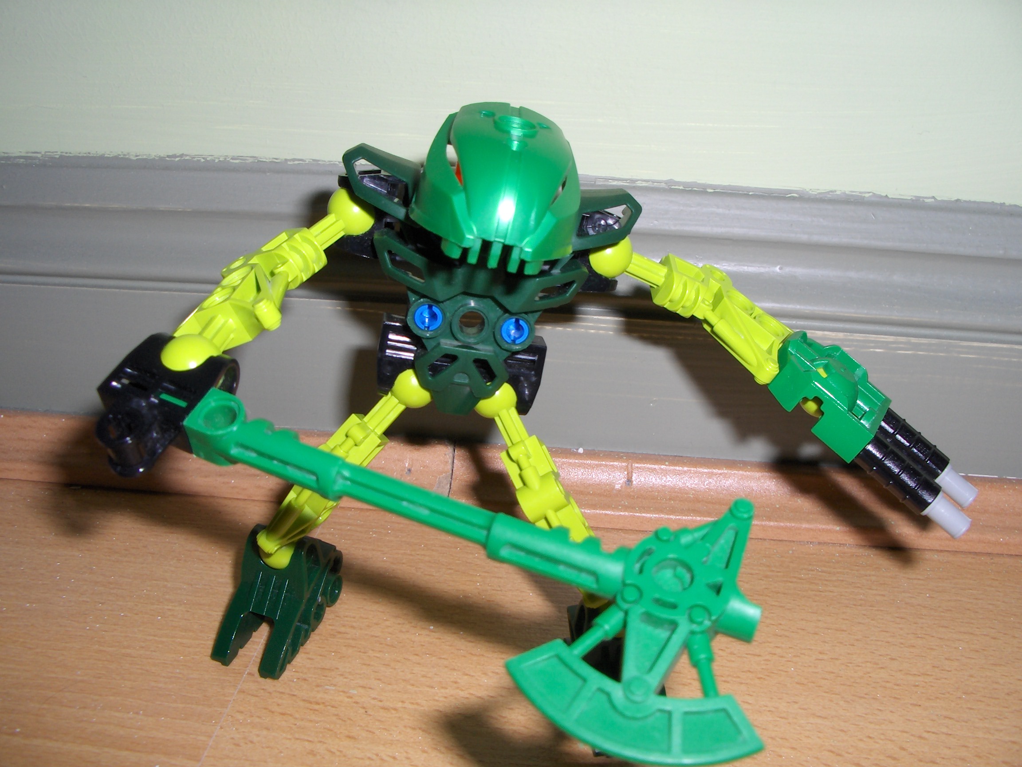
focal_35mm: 35
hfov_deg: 52.6
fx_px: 1033
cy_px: 384
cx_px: 511
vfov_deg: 40.7
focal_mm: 5.8
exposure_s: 1/60
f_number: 4.3
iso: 100
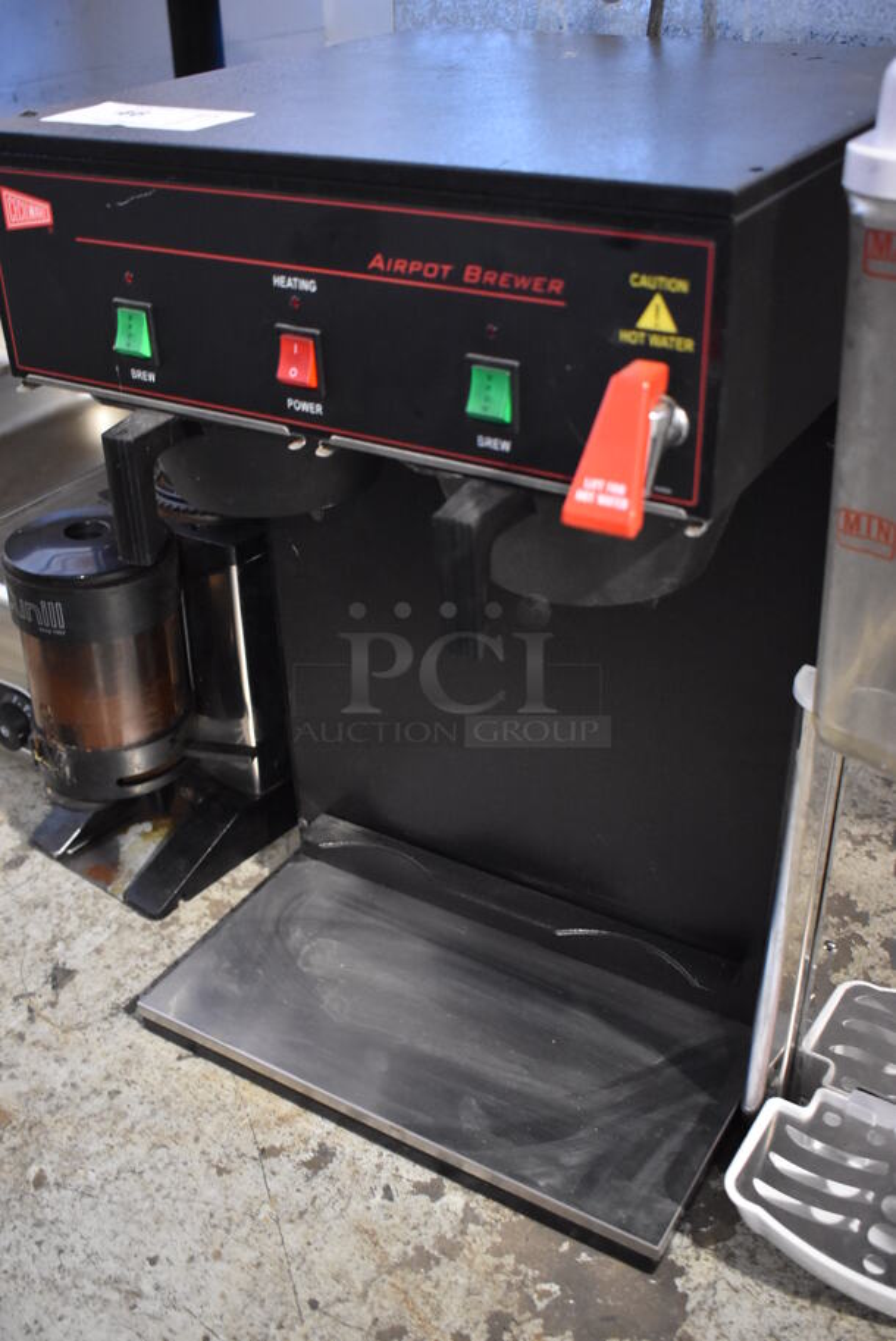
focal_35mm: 36
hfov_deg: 36.9
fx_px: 1342
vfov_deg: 53.1
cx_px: 448
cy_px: 670
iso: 3200
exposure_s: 1/30
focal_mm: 24
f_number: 3.8
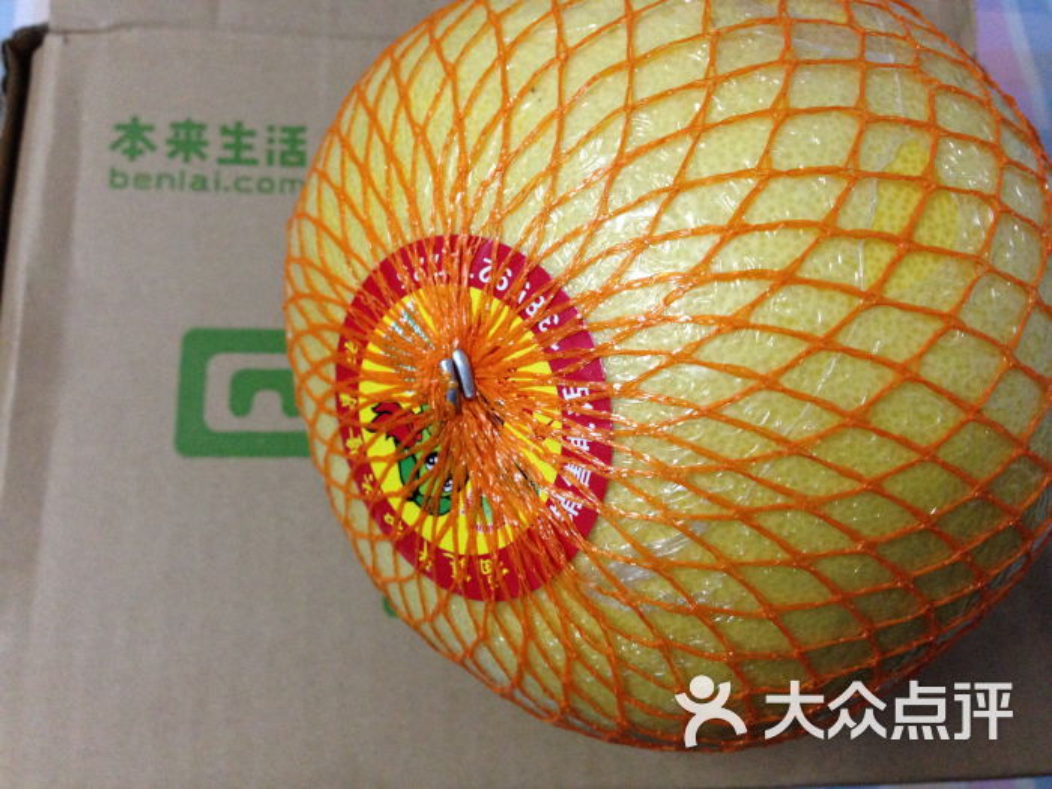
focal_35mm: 33
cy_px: 394
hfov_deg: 55.4
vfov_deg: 42.9
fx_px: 1003
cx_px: 526
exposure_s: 1/20
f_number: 2.4
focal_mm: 4.12
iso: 400
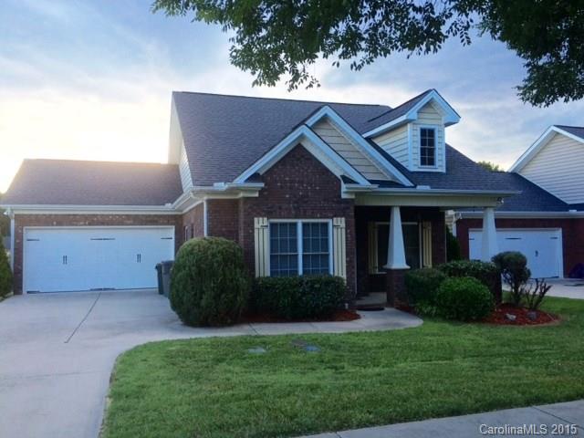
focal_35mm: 29
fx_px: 489
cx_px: 292
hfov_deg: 61.7
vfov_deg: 48.2
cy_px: 219
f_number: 2.2
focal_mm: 4.15
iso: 32
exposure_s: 1/122
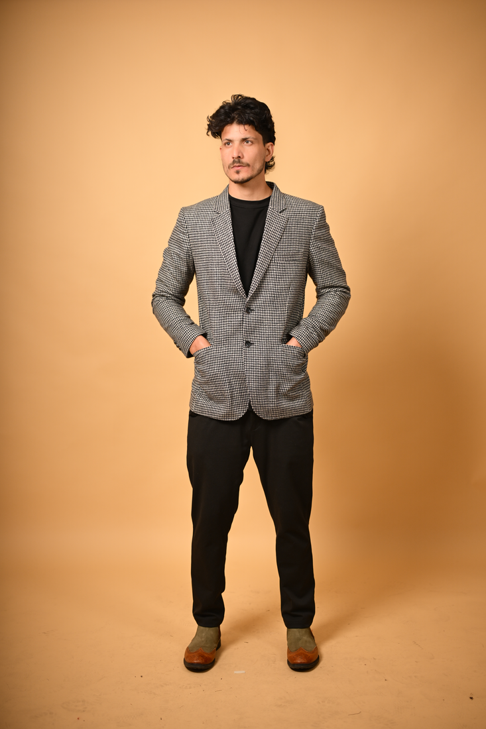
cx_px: 243
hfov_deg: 27.0
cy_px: 364
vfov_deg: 39.6
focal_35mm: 50
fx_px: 1013
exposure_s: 1/1250
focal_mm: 50
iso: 250
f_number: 2.2
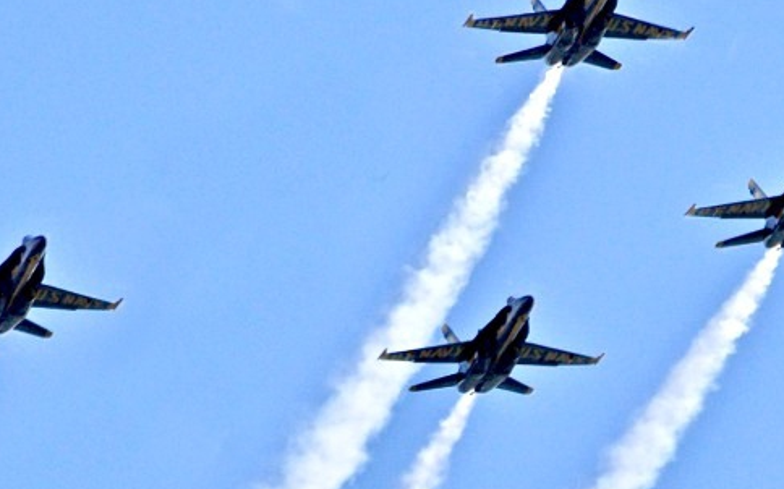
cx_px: 504
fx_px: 16188
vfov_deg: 1.7
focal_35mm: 758
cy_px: 348
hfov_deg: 2.8
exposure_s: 1/4000
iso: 200
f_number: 5.6
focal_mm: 300
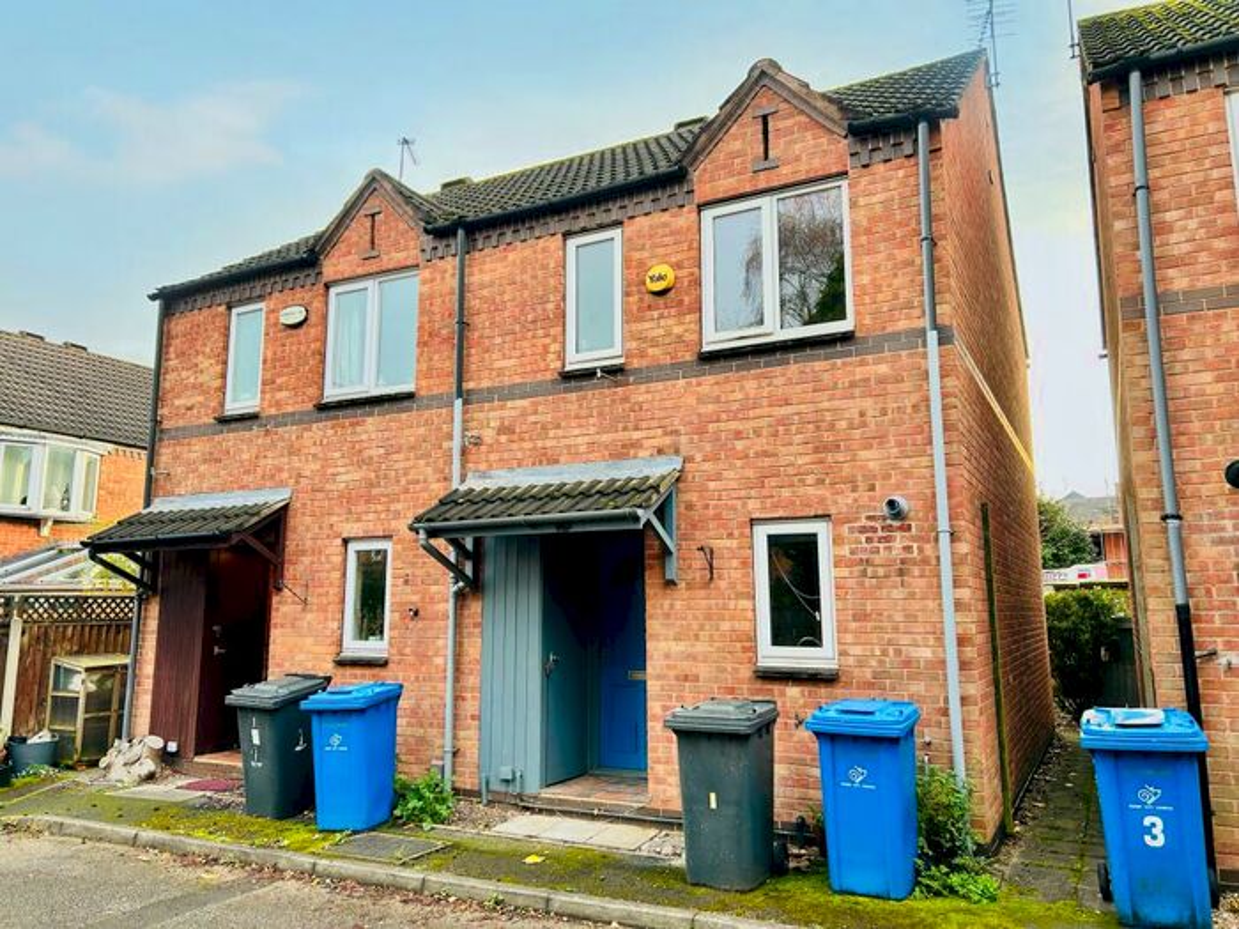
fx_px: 931
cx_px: 620
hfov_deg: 67.3
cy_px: 464
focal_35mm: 26
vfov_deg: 53.1
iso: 50
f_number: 1.5
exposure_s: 1/212
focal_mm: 5.7
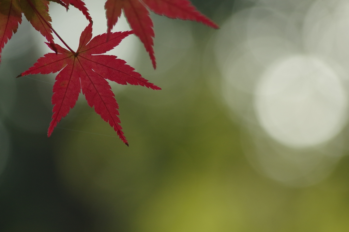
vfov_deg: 3.7
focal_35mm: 375
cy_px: 116
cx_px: 174
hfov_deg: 5.5
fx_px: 3632
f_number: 4
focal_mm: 250
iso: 800
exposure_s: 1/160
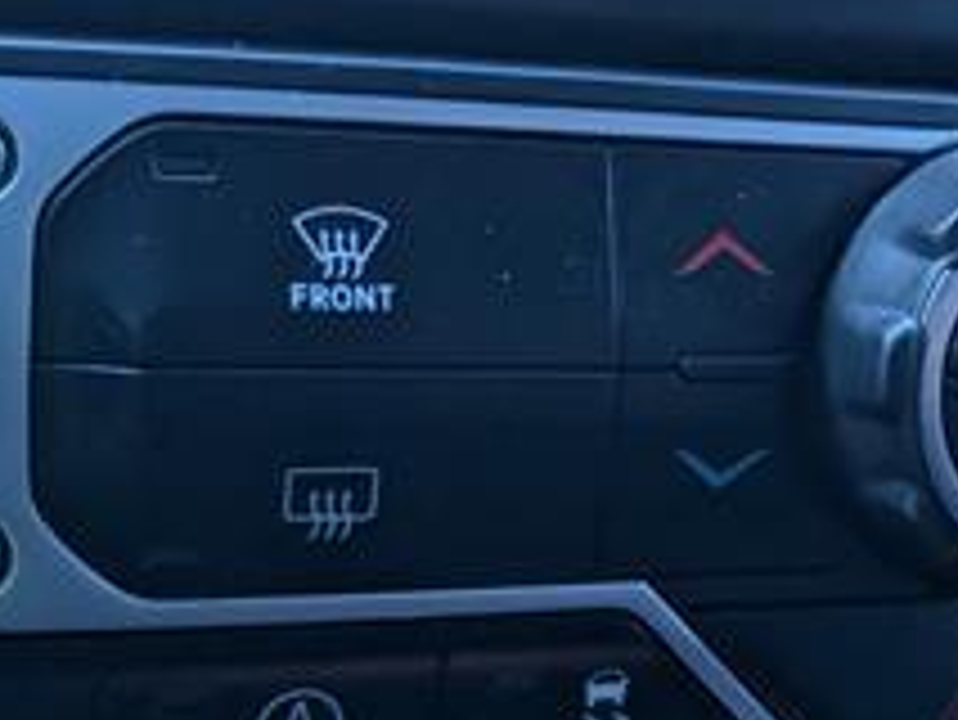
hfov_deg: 26.5
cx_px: 774
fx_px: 1994
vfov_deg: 20.5
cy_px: 342
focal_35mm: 72
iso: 197
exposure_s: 1/114
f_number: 1.68
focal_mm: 6.9
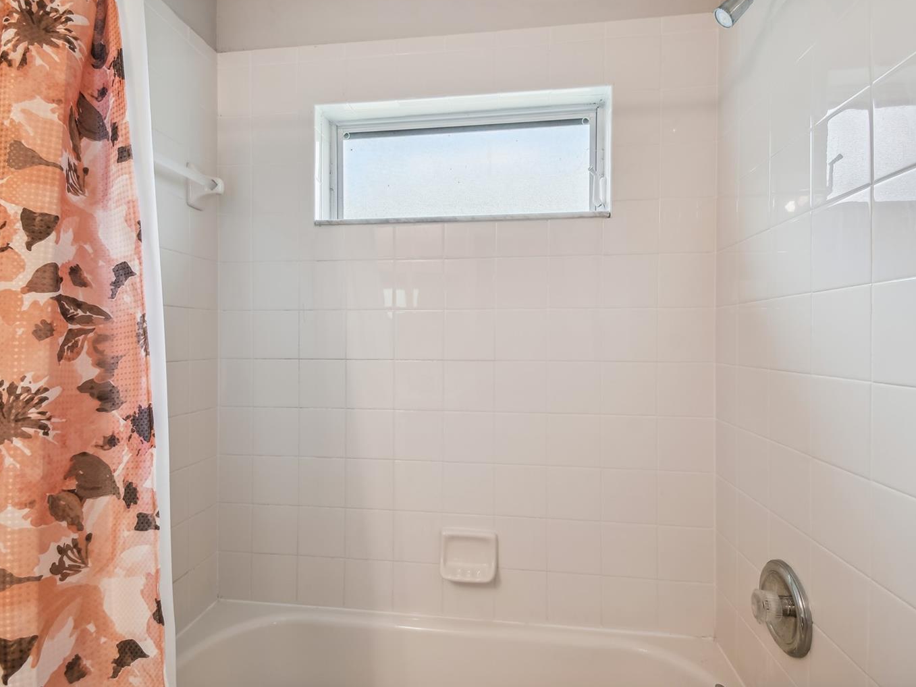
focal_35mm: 17
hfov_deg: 91.0
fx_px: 450
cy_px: 329
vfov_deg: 74.7
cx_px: 454
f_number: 7.1
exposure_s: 1/13
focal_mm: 10
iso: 100
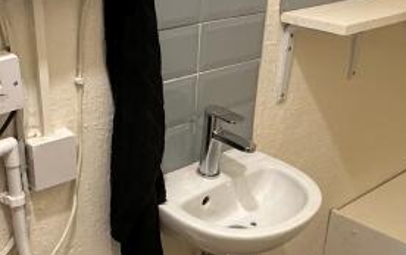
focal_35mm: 55
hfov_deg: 36.7
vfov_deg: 23.3
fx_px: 609
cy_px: 205
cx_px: 165
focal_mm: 2.22
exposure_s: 1/50
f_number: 2.2
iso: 200
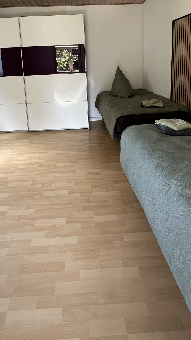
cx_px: 83
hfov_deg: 47.6
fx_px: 216
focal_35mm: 24
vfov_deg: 71.9
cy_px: 92
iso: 160
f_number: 2.2
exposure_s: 1/99
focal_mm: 2.22
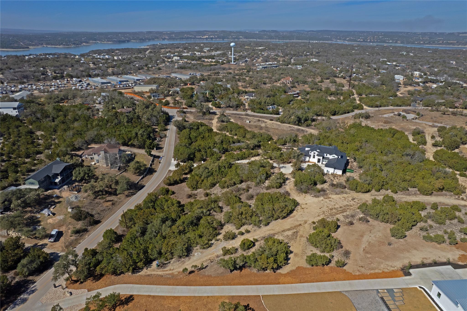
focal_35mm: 22
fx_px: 285
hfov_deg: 78.6
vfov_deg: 57.2
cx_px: 234
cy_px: 156
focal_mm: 8.38
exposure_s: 1/5000
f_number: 2.8
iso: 140
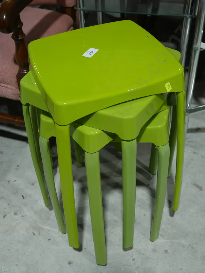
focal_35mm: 42
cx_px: 102
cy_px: 136
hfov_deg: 34.4
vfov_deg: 44.8
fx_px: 331
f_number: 4.6
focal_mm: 21
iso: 250
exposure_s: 1/60
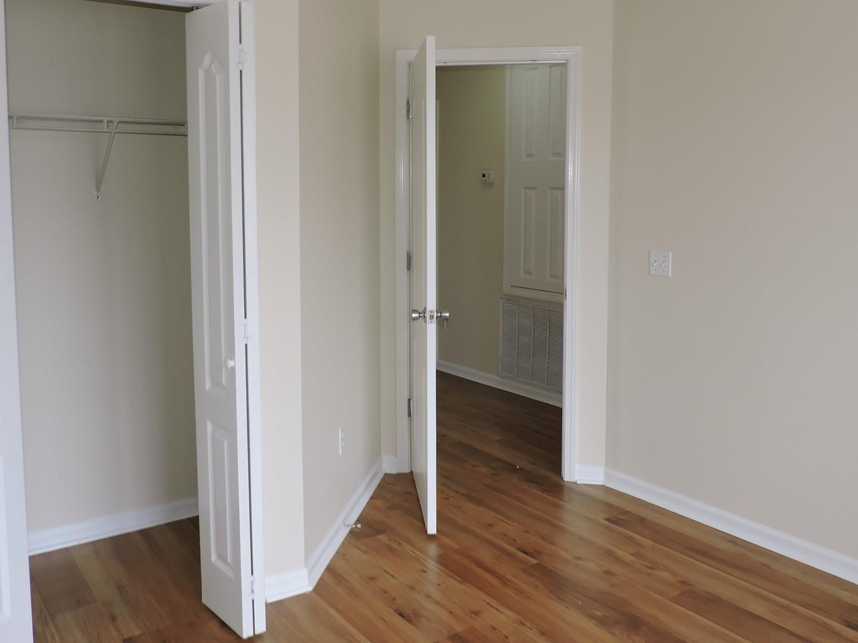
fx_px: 793
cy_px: 256
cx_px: 420
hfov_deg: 56.8
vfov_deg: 43.9
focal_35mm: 32
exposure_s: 1/40
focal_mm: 4.3
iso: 125
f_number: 3
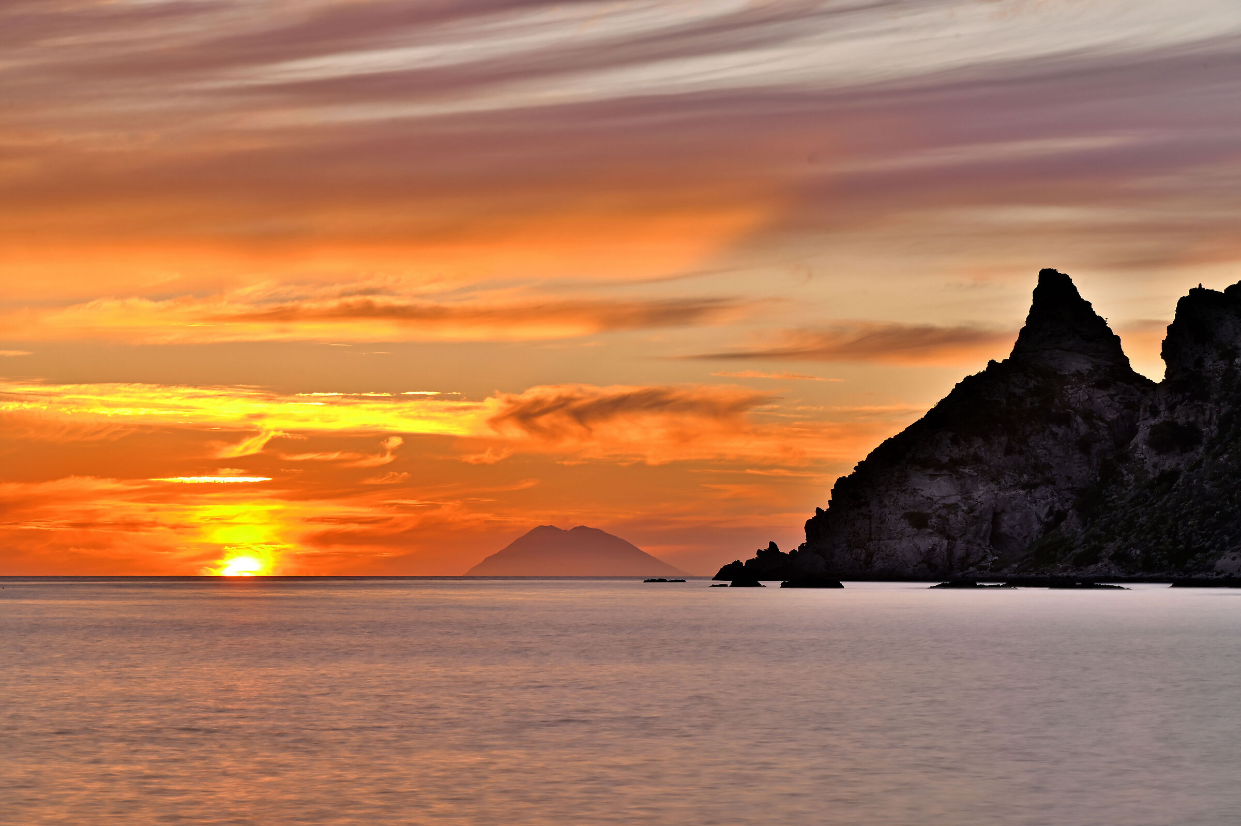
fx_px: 3789
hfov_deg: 18.6
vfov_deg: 12.4
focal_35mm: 110
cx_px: 620
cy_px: 413
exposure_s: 4
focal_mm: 110
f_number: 13
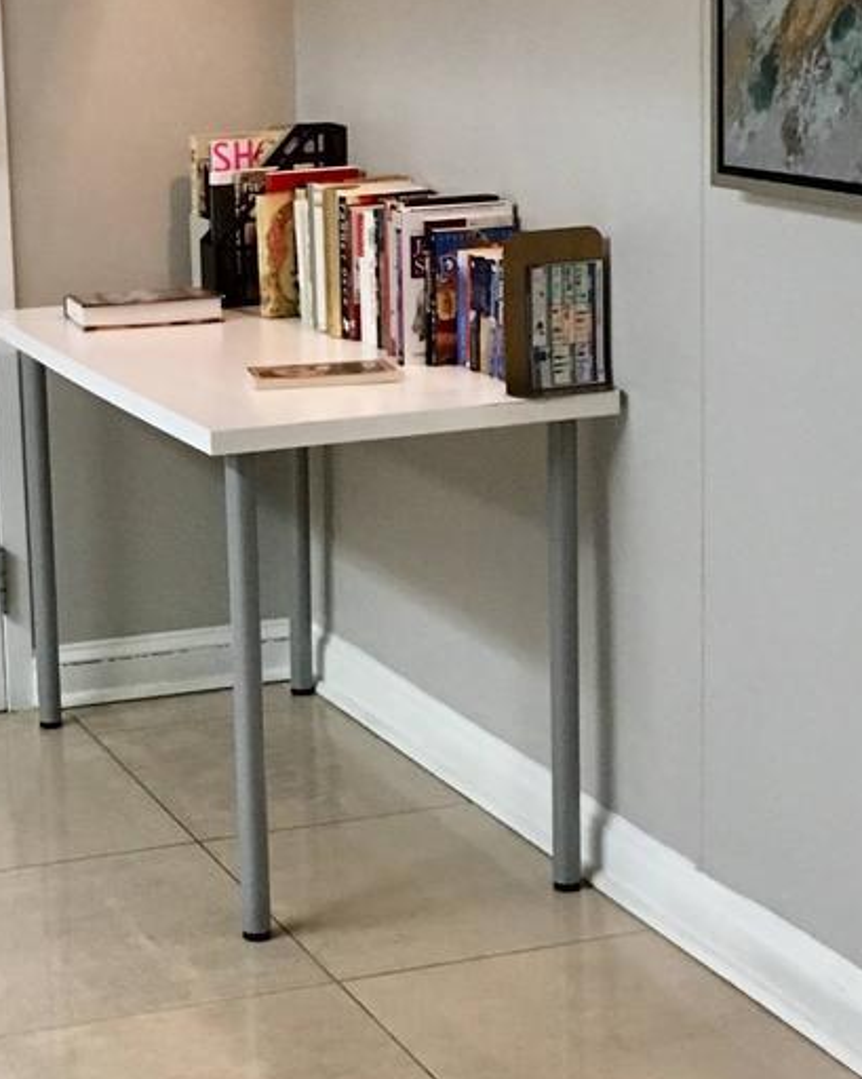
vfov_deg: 22.5
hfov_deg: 18.0
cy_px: 459
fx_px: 2713
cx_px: 242
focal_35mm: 85
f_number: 2.2
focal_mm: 4.15
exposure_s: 1/20
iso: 200
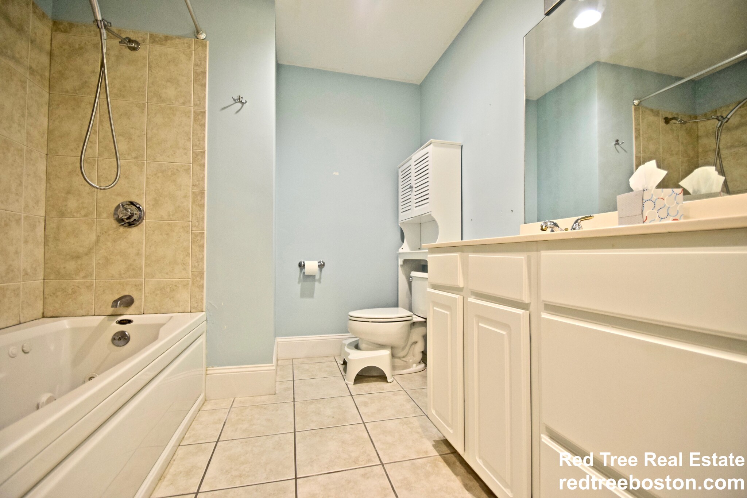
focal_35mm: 15
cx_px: 374
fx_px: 311
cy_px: 249
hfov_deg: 100.4
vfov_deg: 77.3
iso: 800
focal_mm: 10
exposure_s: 1/60
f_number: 4
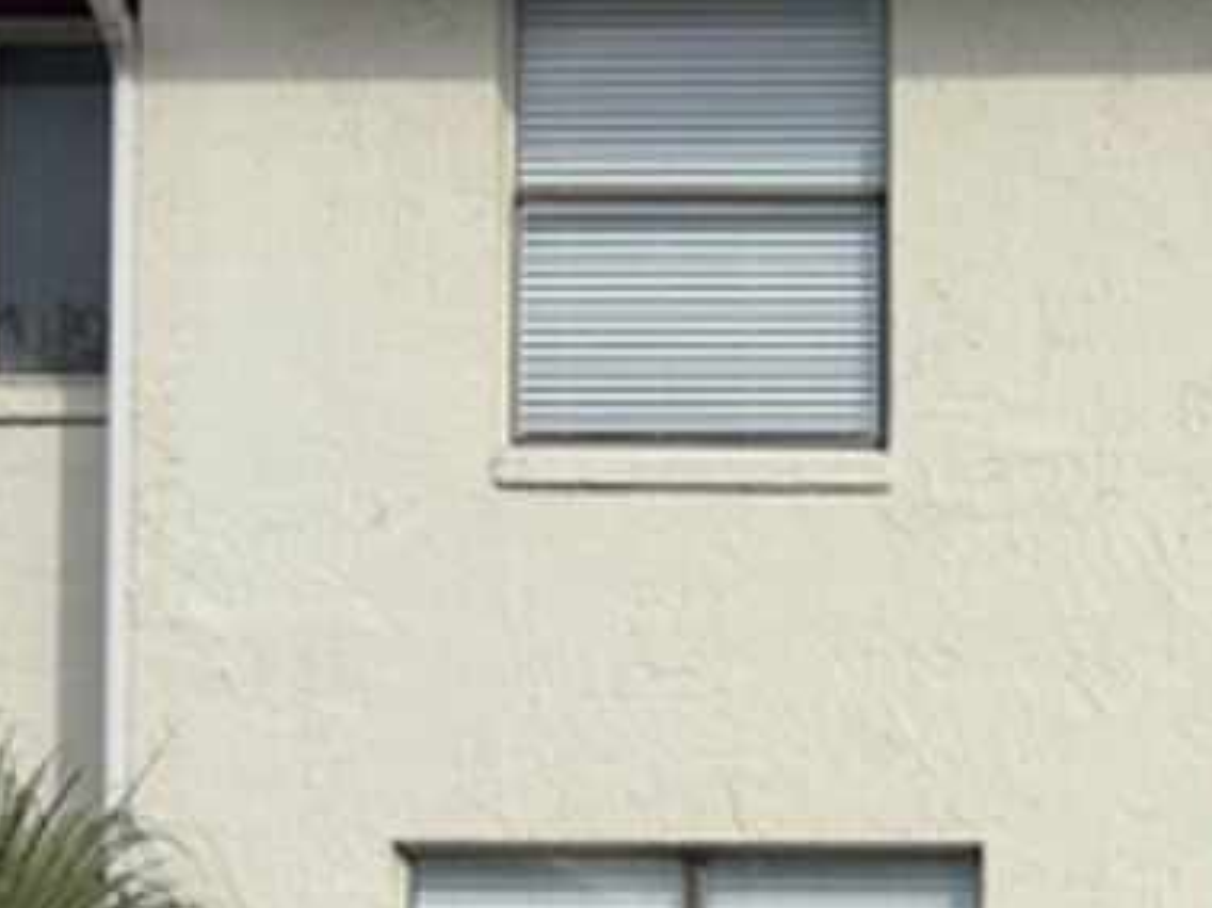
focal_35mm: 81
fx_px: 2835
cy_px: 1071
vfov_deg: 17.4
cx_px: 1193
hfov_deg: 23.2
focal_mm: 6.76
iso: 80
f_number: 1.78
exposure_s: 1/4975
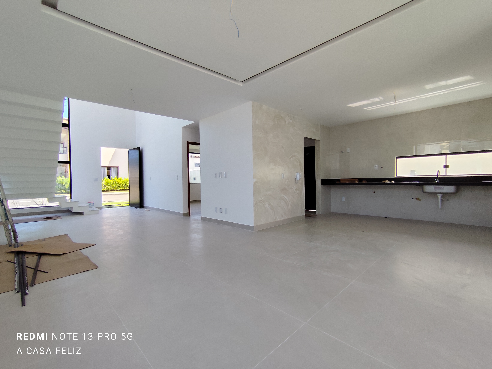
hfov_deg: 94.5
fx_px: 228
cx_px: 246
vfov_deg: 78.2
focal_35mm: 16
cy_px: 184
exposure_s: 1/399
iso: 50
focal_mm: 1.65
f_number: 2.2
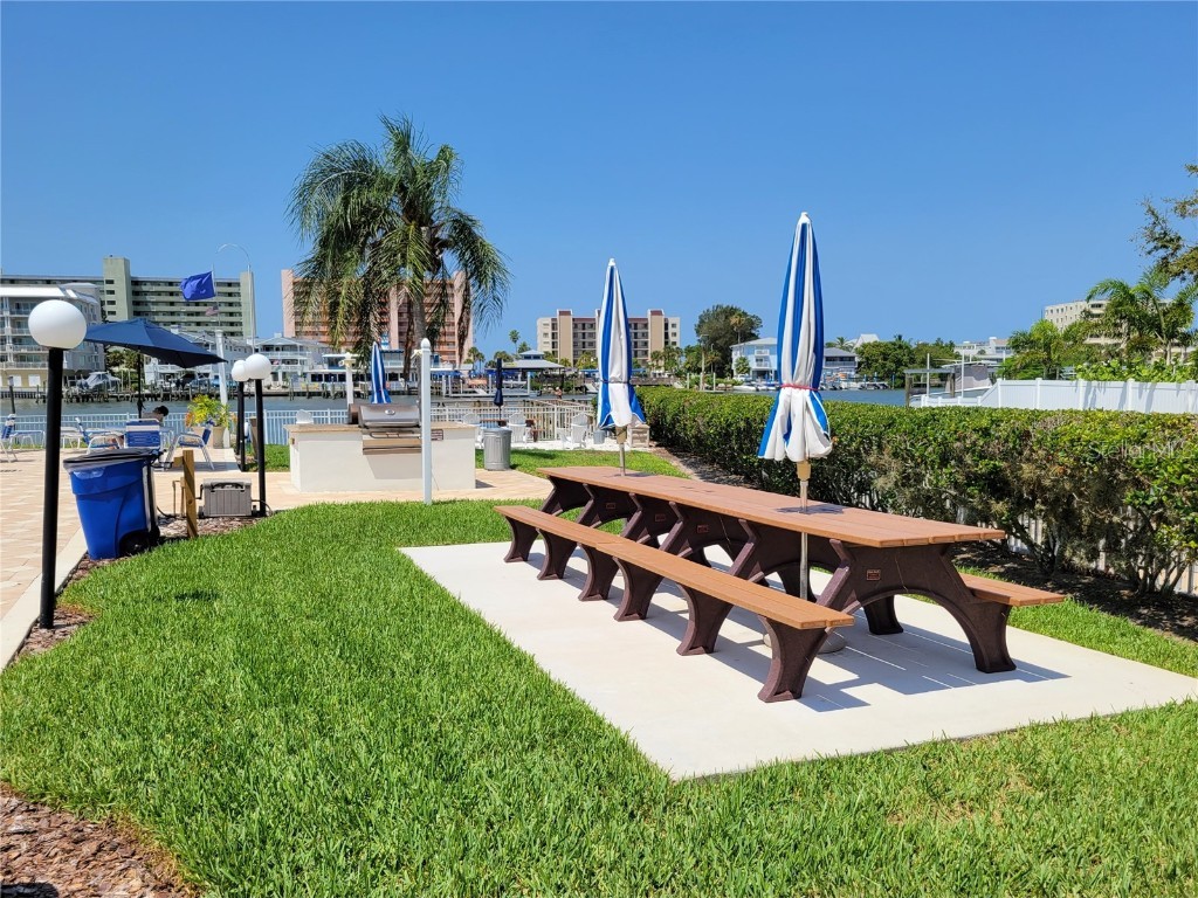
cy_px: 449
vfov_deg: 53.1
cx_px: 599
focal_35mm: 26
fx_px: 900
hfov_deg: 67.3
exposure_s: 1/5000
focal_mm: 5.4
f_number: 1.8
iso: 40
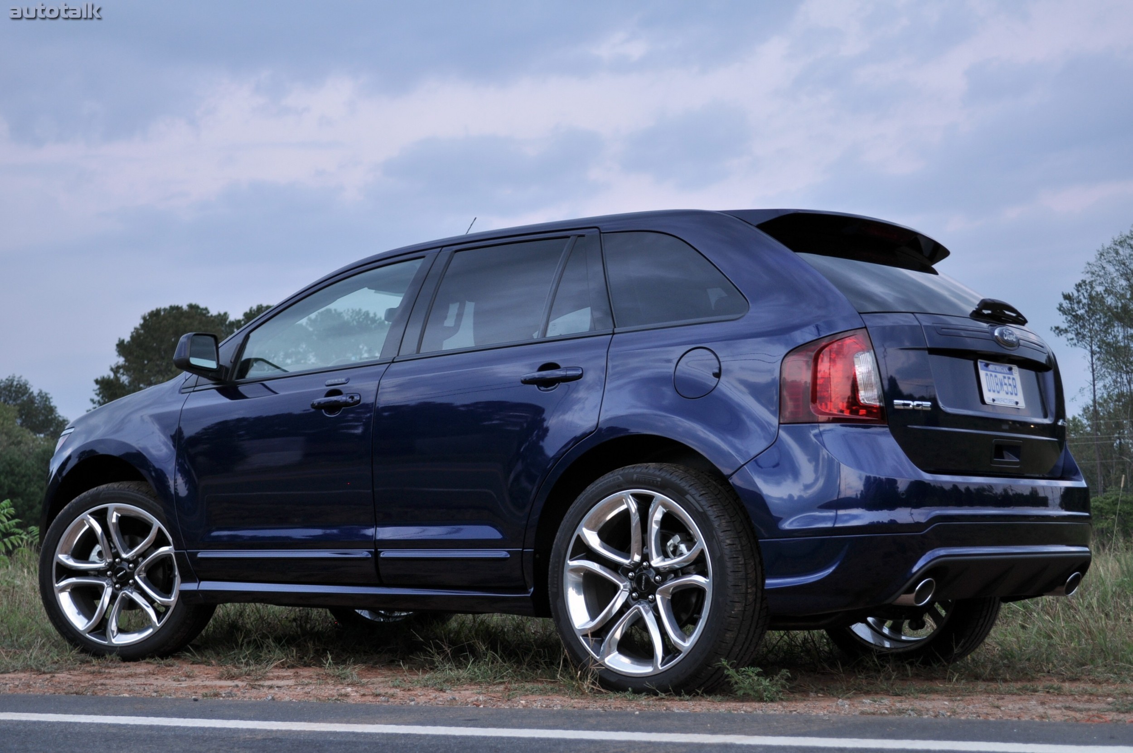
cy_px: 376
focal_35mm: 54
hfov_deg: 36.9
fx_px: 1698
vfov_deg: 25.0
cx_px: 566
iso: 200
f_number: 5
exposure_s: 1/6
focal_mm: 36
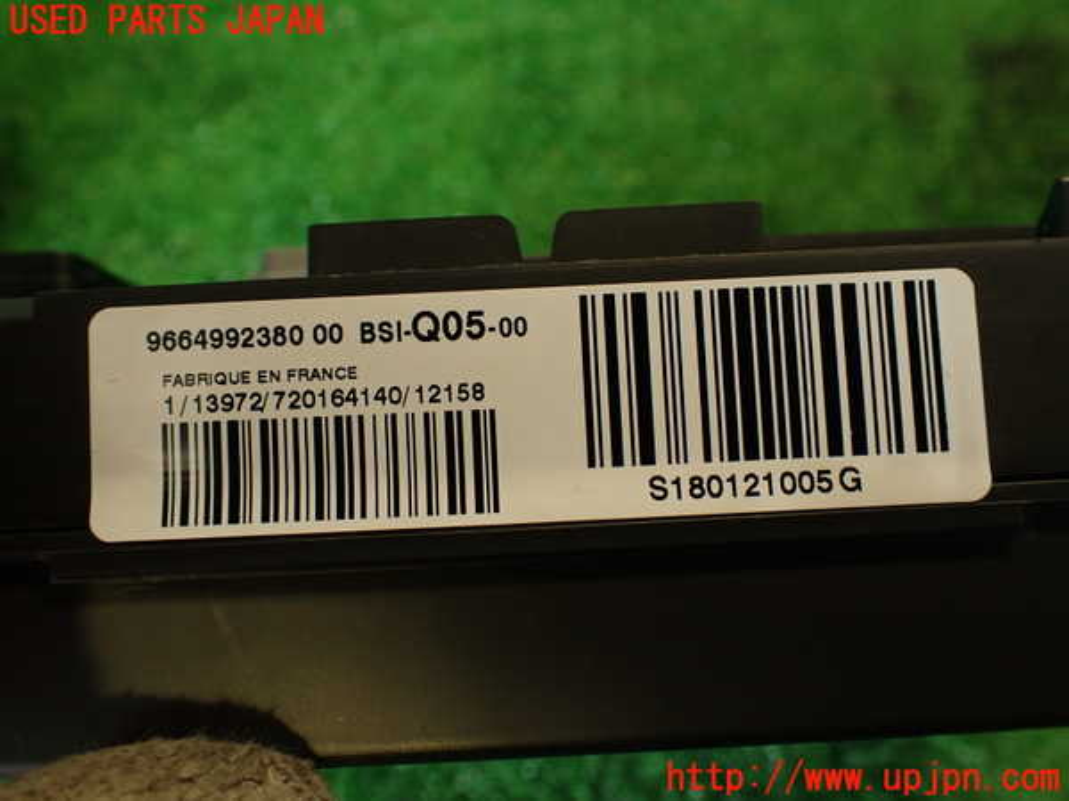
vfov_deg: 46.8
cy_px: 400
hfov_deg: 60.0
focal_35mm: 30
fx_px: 926
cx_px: 534
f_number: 2.3
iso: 200
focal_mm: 5.4
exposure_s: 1/50
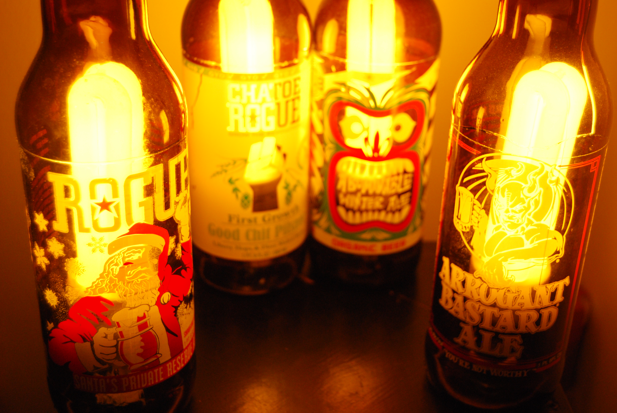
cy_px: 206
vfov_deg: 25.8
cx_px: 308
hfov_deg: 37.8
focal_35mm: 52
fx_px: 901
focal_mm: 35
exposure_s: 1/250
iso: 800
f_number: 4.8
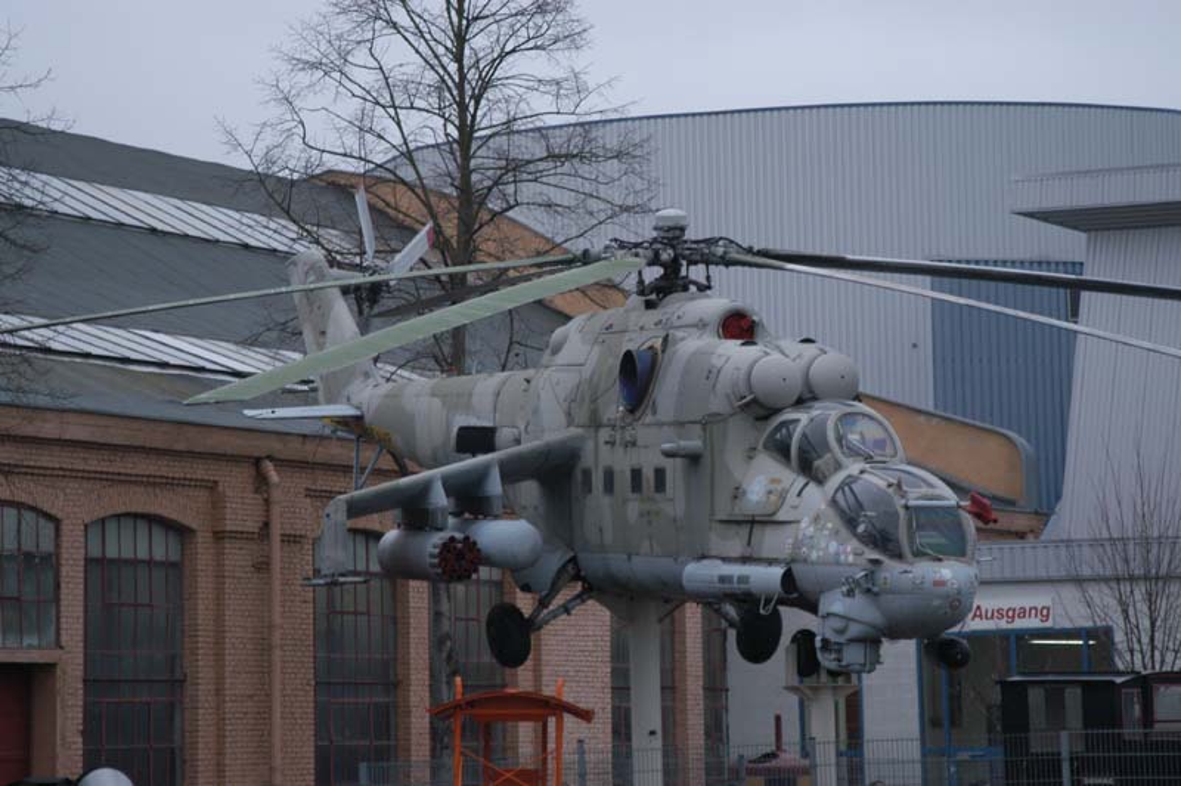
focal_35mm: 128
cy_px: 393
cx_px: 590
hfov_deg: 16.1
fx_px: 4179
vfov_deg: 10.7
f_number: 5
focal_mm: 85
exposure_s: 1/90
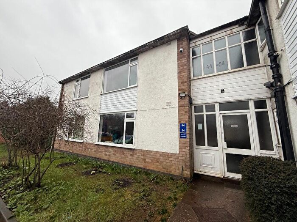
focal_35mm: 14
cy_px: 111
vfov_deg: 85.7
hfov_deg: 102.1
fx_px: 120
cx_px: 148
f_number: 2.2
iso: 50
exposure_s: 1/225
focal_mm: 2.22
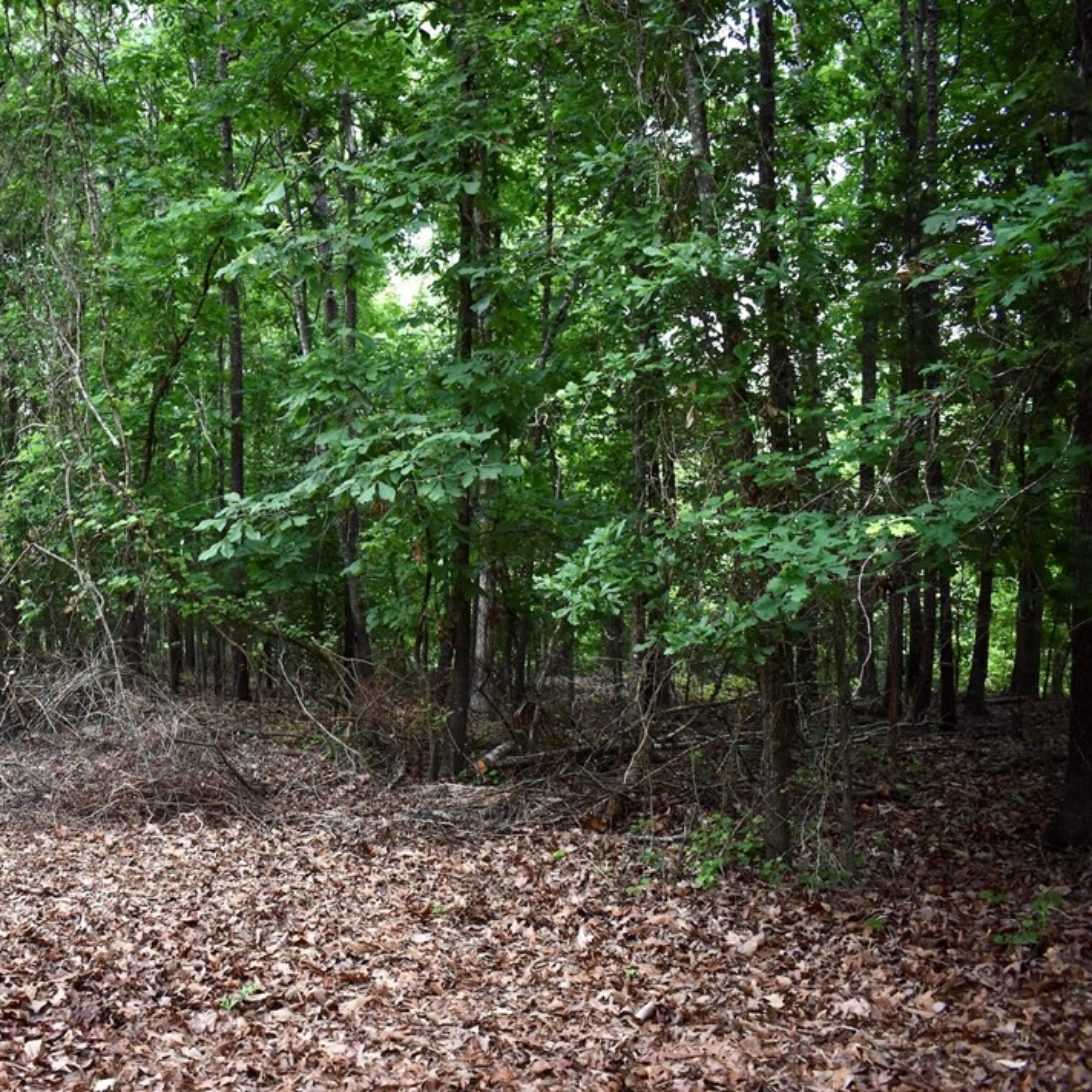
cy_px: 548
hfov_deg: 45.6
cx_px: 278
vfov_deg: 47.2
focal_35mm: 35
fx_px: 1249
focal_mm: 18
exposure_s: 1/250
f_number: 3.5
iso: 720
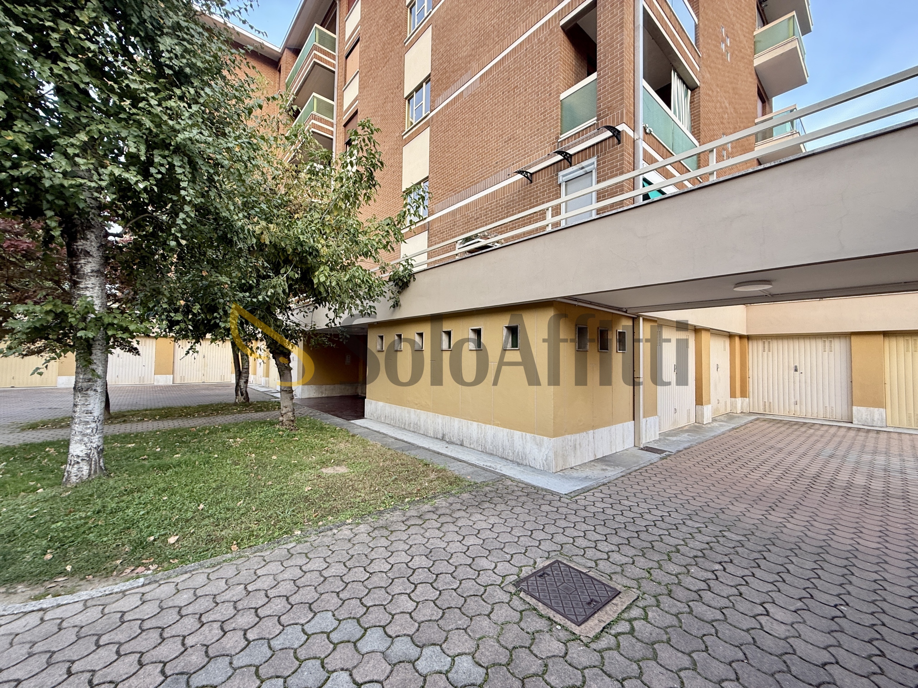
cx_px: 459
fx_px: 371
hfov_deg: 102.1
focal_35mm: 14
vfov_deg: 85.7
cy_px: 344
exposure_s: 1/99
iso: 50
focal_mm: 2.22
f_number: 2.2
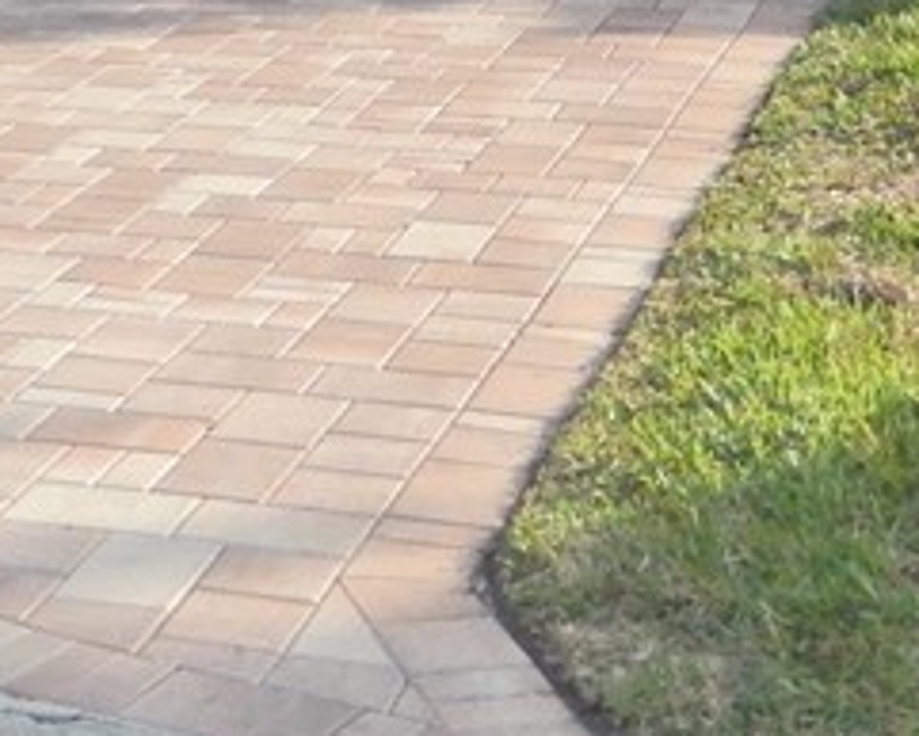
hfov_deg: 16.5
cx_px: 320
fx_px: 3156
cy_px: -709
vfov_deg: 11.9
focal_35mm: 116
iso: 400
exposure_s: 1/500
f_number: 7.2
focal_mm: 5.1
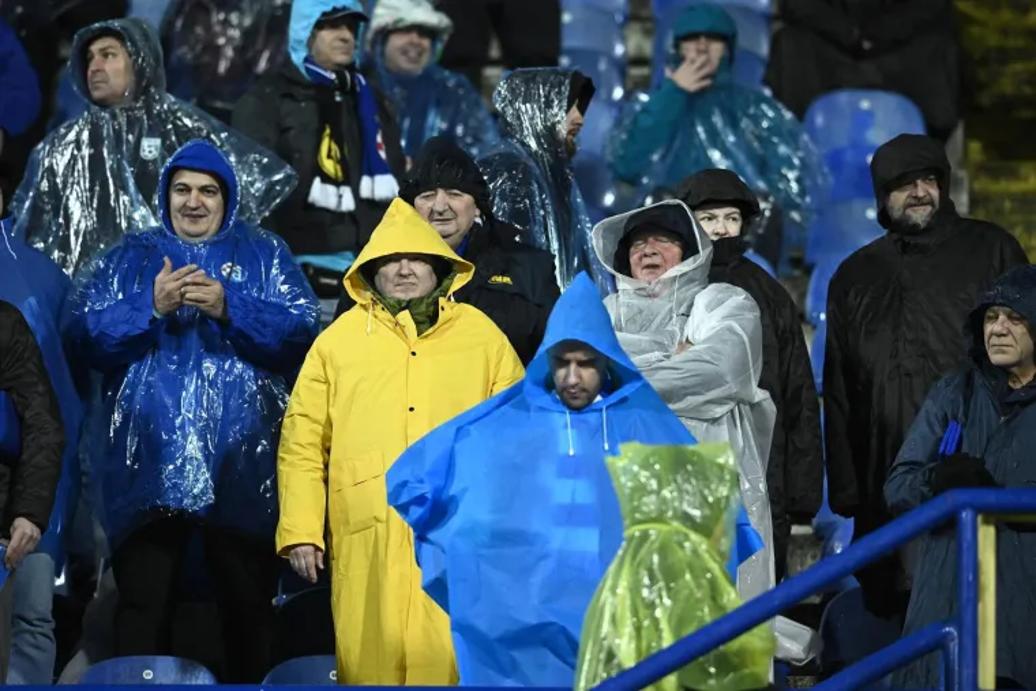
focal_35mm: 400
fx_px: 11513
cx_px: 518
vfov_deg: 3.4
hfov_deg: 5.2
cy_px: 346
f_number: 4
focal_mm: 400
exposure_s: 1/400
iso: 5000
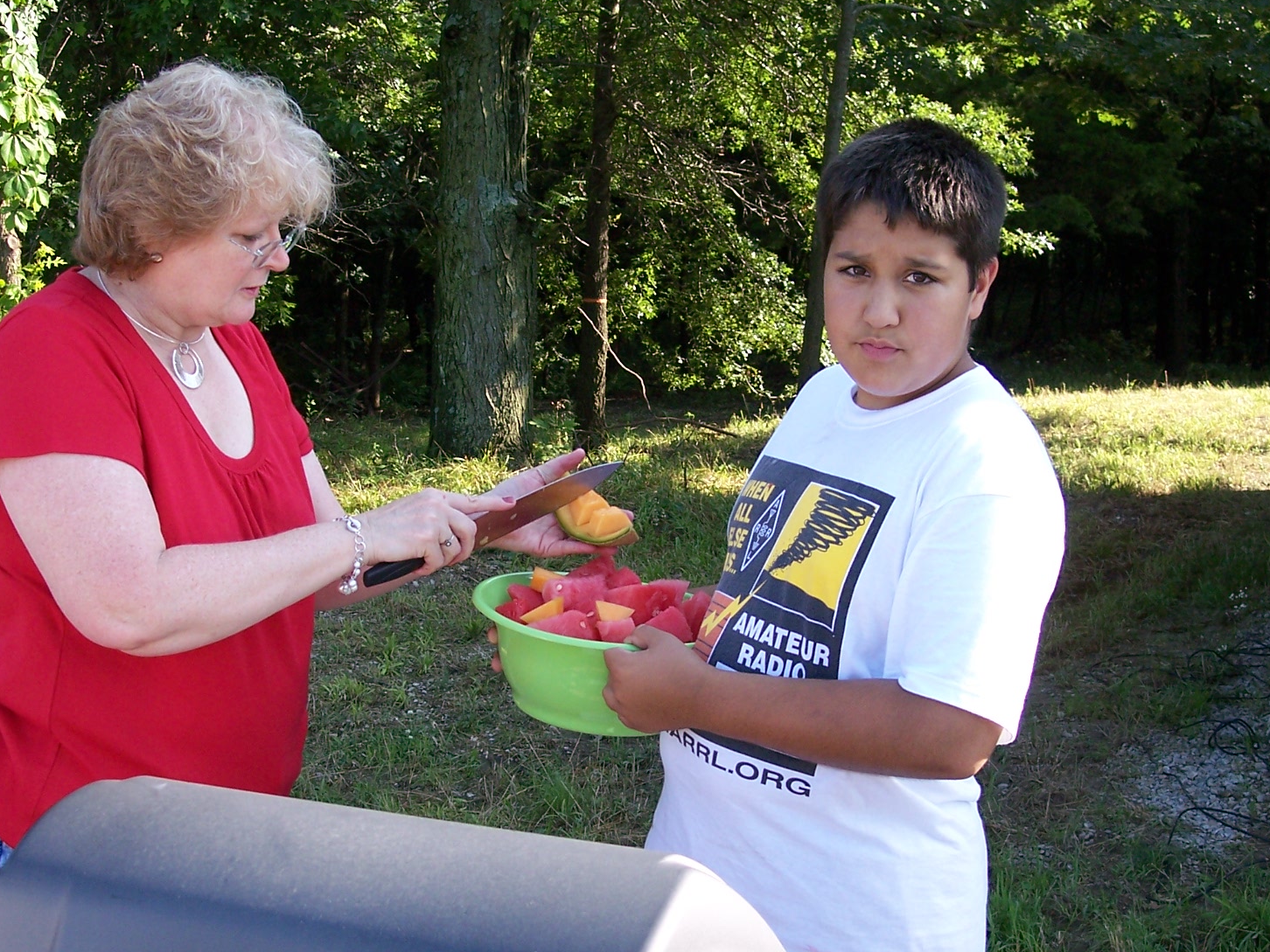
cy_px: 434
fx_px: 2018
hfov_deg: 34.8
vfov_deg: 26.5
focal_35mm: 55
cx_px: 523
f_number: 3.4
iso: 100
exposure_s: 1/250
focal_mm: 8
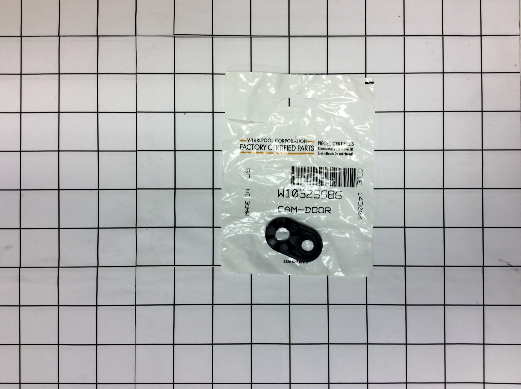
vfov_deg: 44.0
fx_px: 481
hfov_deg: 56.9
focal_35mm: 32
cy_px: 194
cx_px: 260
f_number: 2.4
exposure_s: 1/40
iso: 32
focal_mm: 3.3
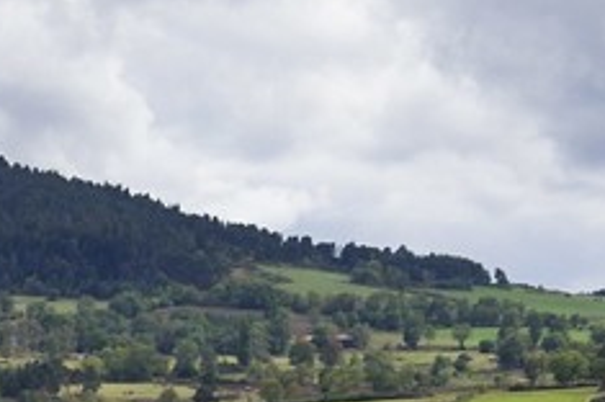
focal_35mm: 259
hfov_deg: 7.2
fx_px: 4347
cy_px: 974
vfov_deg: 5.1
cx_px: -1068
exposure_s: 1/250
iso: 400
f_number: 14
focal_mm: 38
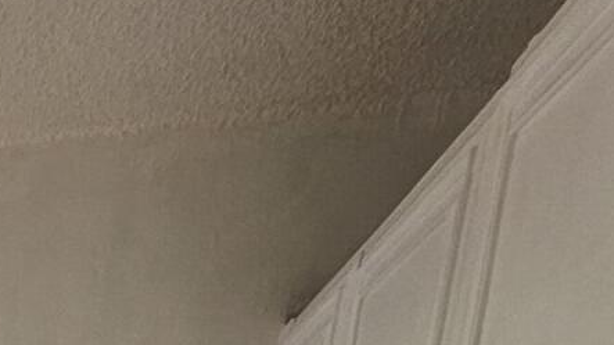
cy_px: 813
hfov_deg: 22.8
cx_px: -423
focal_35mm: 64
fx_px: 1042
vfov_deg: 13.8
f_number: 2.2
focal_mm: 2.2
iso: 125
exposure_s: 1/60
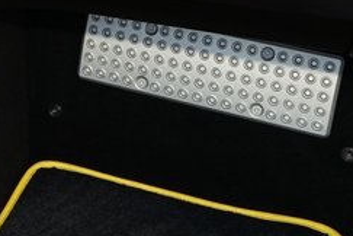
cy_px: 15
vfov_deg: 11.2
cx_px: -157
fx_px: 1196
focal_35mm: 122
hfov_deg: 15.6
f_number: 8
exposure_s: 1/60
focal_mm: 29
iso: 1250
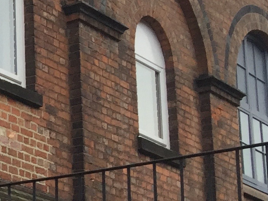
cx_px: -310
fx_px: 1053
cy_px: 253
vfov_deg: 10.7
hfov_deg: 12.4
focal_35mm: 136
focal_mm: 4.15
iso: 50
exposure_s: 1/100
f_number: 2.2
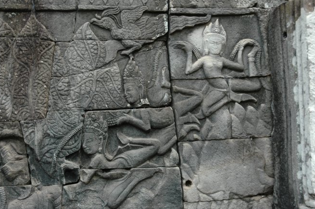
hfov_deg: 44.0
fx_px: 390
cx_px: 146
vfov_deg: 30.1
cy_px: 110
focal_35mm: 45
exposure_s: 1/125
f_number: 5.6
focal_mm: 27
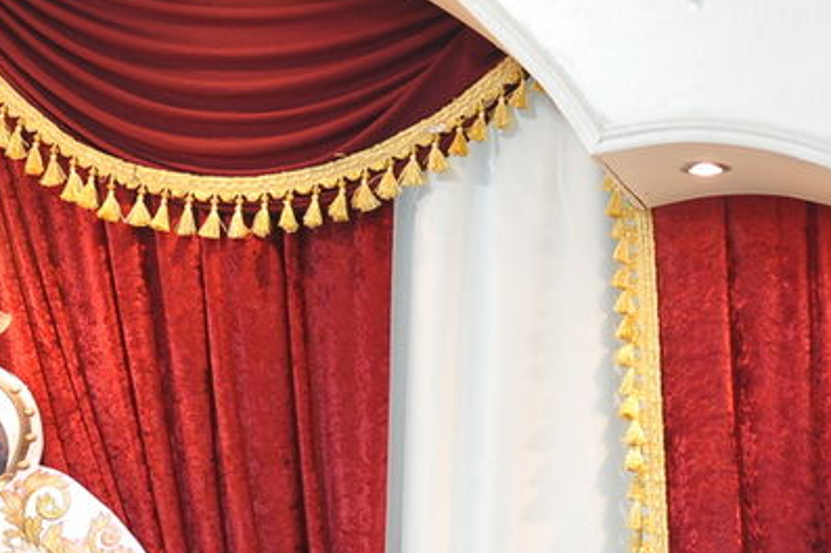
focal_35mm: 317
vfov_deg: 4.3
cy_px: 562
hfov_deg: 6.5
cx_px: -207
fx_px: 7311
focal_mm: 90
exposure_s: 1/125
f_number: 2.8
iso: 1250
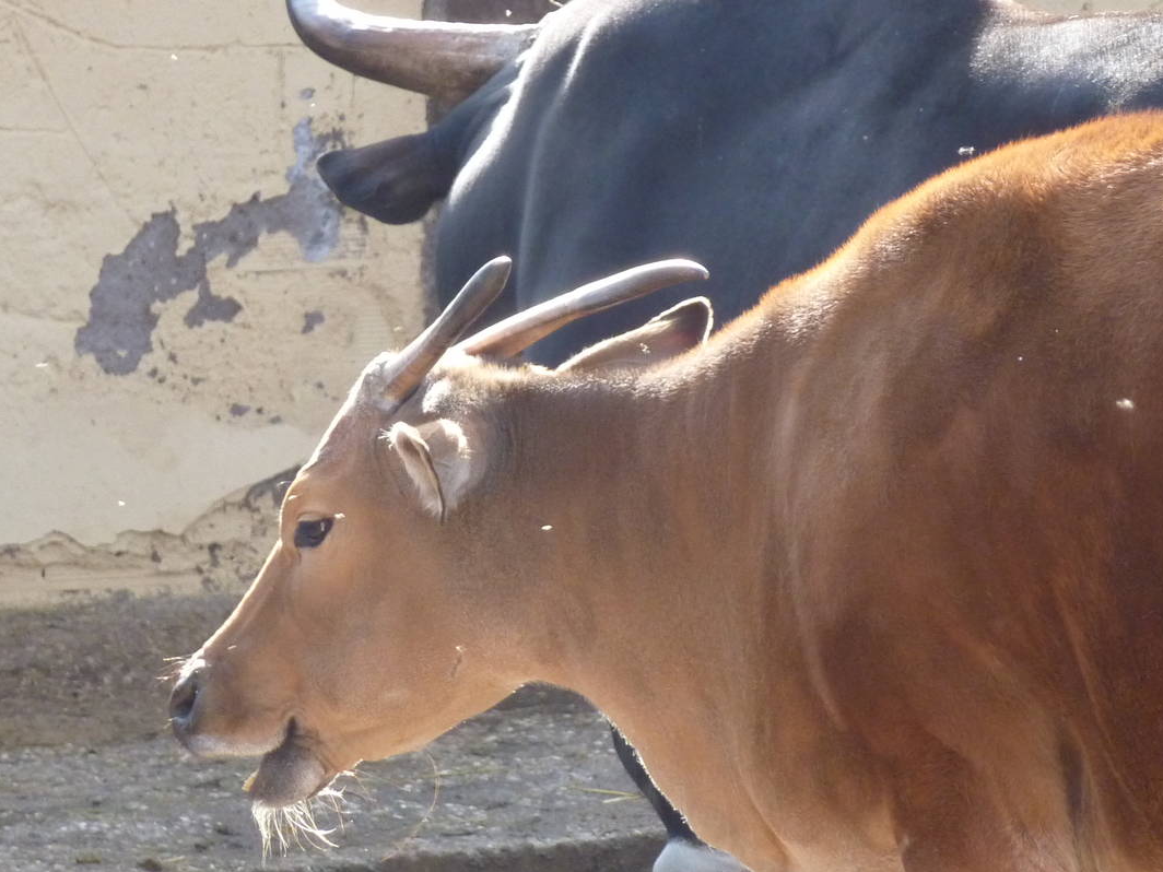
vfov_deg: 3.3
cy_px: 428
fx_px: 15152
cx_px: 609
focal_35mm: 451
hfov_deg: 4.4
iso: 320
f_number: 4.9
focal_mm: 49.2
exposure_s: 1/125
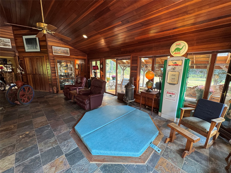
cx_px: 116
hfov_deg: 102.1
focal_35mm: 14
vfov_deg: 85.7
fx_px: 93
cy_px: 86
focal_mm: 2.22
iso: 200
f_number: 2.2
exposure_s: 1/60
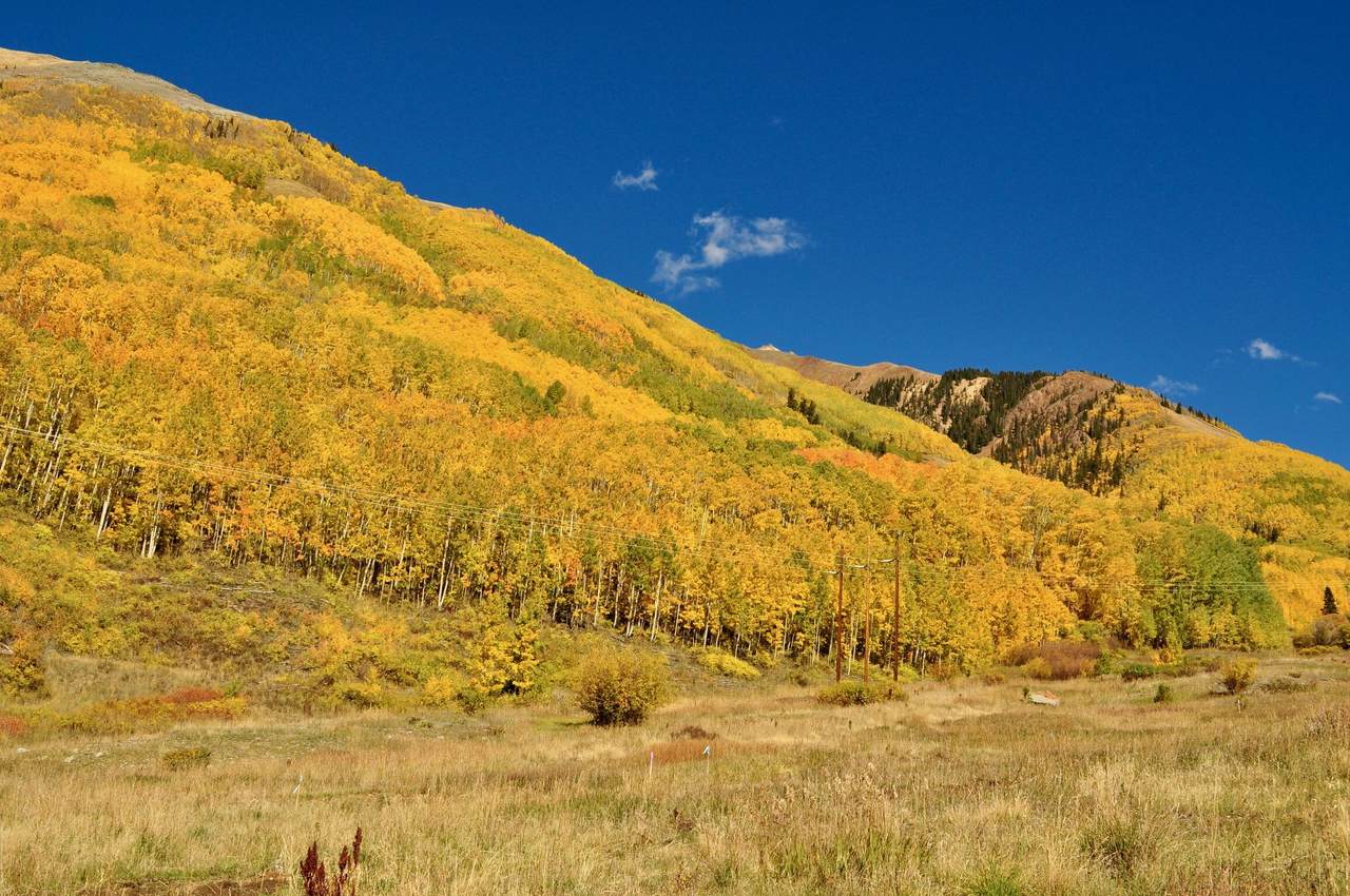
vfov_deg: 39.9
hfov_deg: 57.3
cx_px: 675
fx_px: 1236
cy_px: 448
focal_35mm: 33
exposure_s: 1/400
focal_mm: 22
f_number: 11
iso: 200
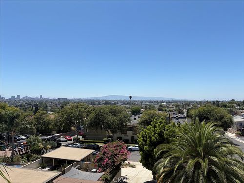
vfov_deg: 53.1
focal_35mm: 26
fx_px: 183
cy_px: 92
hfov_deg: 67.3
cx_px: 122
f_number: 1.6
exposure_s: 1/4065
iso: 50
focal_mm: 5.96
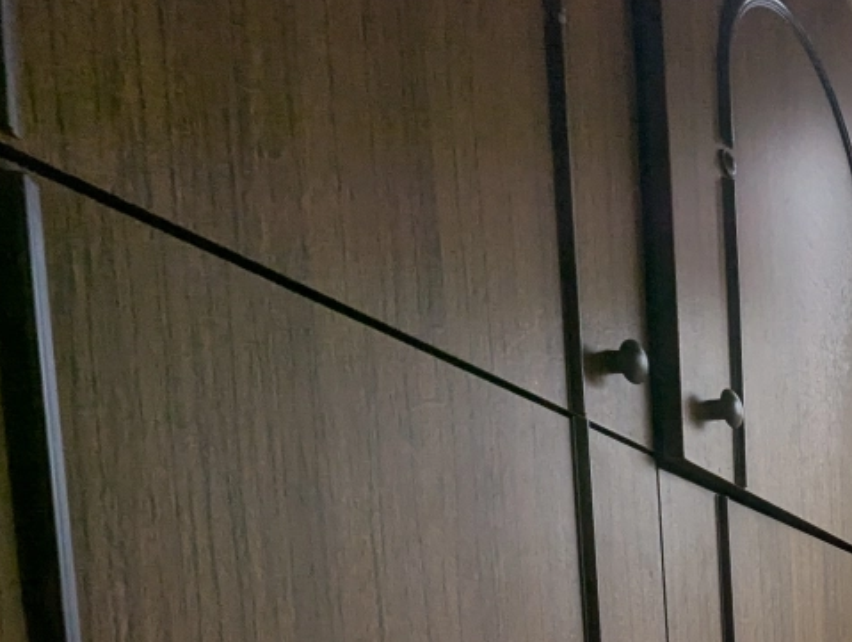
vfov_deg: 32.0
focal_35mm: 34
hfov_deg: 36.6
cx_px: 1089
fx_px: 838
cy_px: 834
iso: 35
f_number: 2.2
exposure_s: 1/113
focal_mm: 1.95
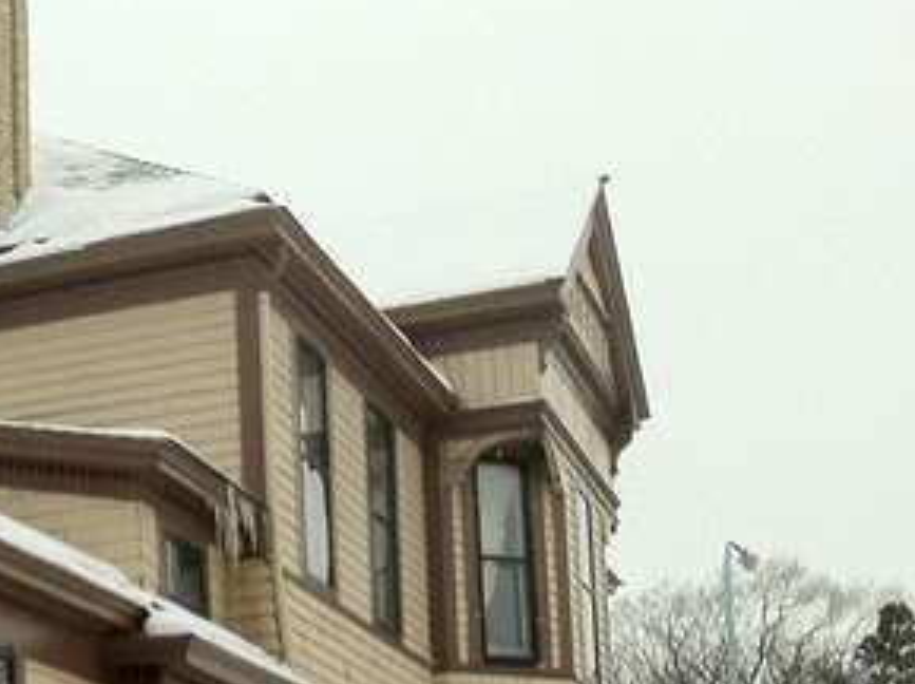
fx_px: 2561
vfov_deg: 14.9
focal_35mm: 97
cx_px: -291
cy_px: 728
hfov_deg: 18.7
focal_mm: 3.85
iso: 80
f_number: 2.8
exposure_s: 1/773
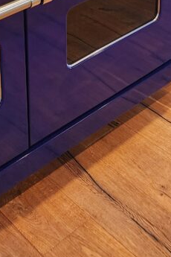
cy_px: -105
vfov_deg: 23.8
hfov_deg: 18.1
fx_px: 506
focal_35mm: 71
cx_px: -40
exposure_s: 1/60
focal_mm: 6.4
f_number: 1.8
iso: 500
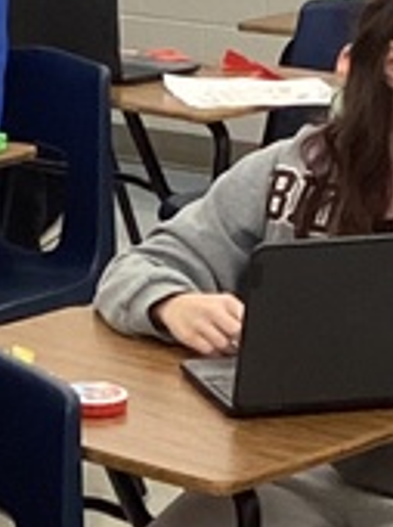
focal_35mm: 187
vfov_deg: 10.4
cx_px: -152
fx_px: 2838
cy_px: 682
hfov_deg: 7.8
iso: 320
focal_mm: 3.3
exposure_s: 1/60
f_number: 2.4
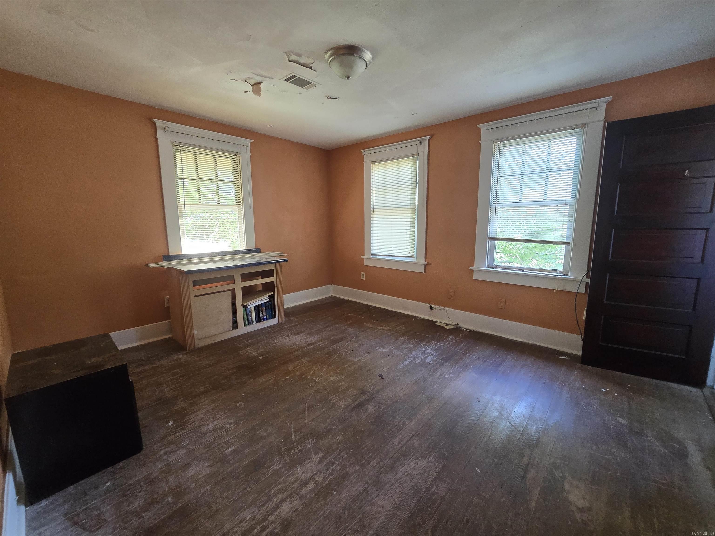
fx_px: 269
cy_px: 268
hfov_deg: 106.2
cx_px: 358
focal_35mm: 13
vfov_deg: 89.9
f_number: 2.2
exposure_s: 1/60
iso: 400
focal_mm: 2.2
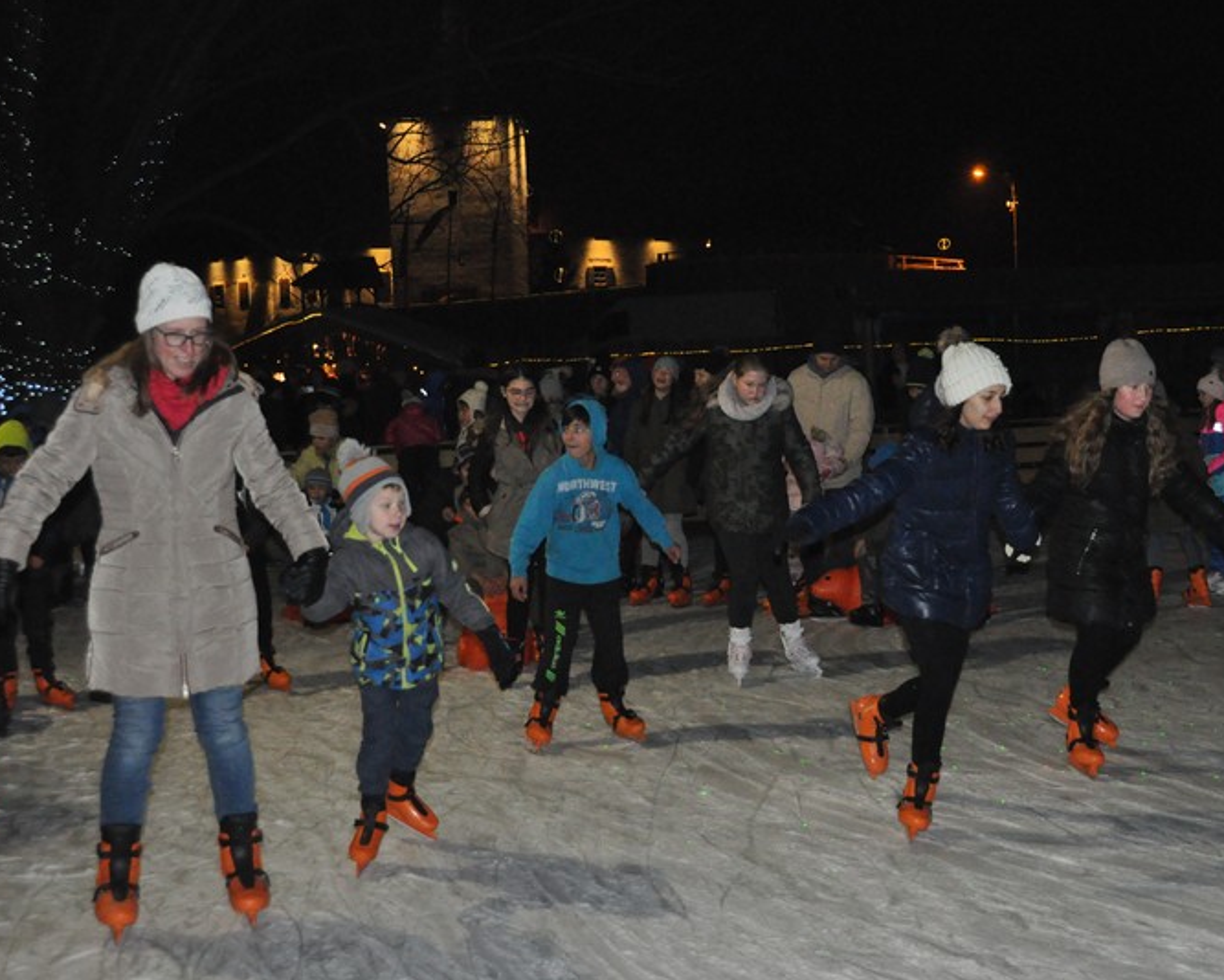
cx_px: 730
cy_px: 489
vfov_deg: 28.3
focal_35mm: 54
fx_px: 1941
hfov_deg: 34.9
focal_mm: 31
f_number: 5
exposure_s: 1/200
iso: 3200
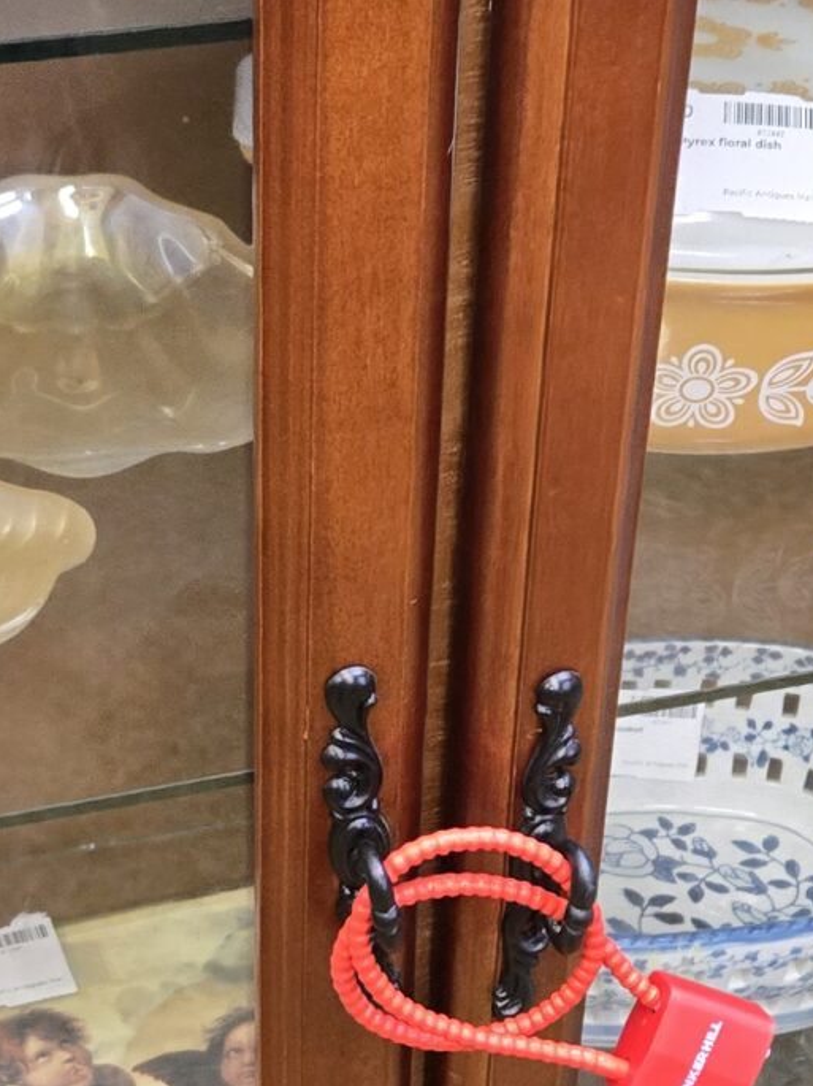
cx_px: 301
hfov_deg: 17.1
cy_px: 633
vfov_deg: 22.7
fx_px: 2696
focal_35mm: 86
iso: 800
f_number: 1.8
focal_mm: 5.4
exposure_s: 1/120
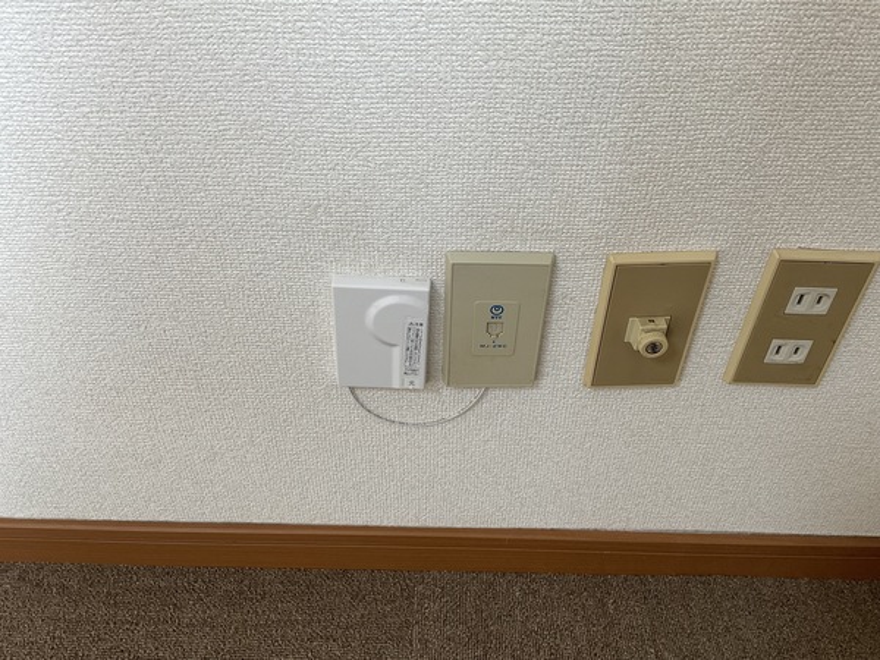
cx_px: 440
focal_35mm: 29
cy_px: 330
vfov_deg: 48.2
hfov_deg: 61.7
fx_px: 737
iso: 64
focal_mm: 3
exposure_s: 1/100
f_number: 1.8
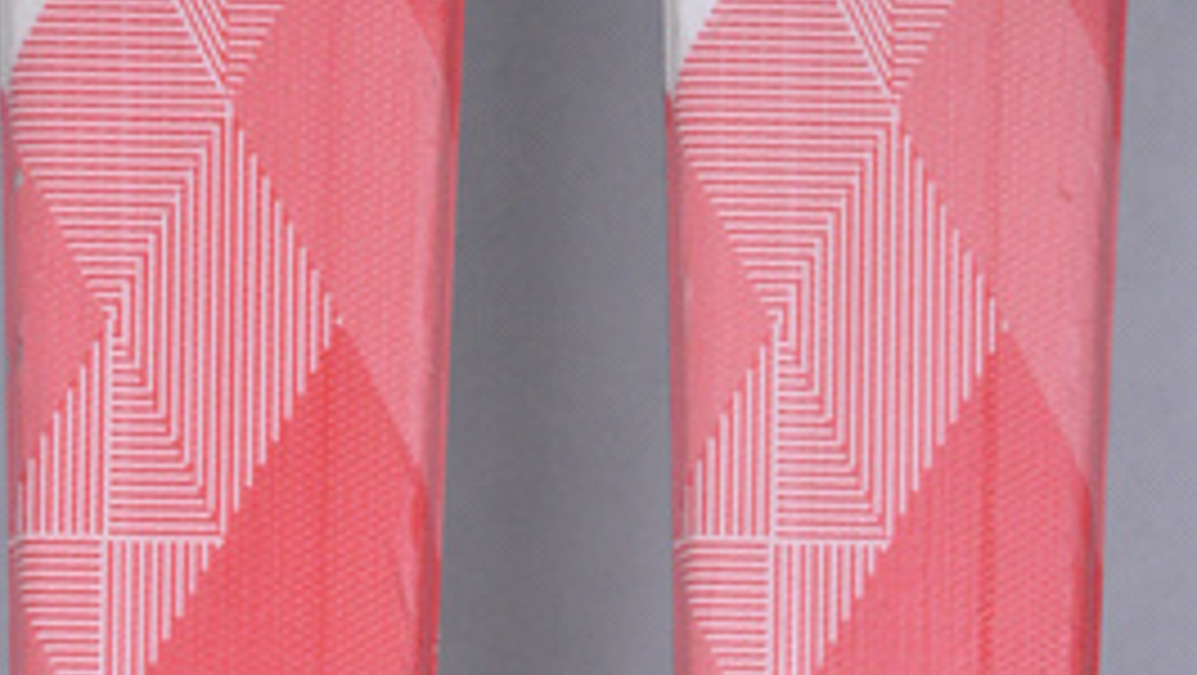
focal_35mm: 279
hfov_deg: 7.7
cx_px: 547
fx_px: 8857
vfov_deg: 4.3
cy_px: 999
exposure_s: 1/125
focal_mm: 105
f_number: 9.5
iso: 3200
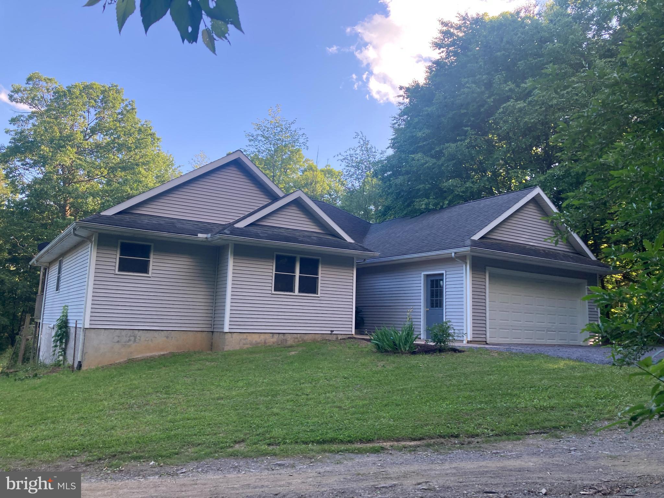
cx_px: 332
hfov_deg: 63.4
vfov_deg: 49.7
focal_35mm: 28
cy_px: 249
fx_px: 537
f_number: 1.8
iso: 20
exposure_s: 1/223
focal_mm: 3.99
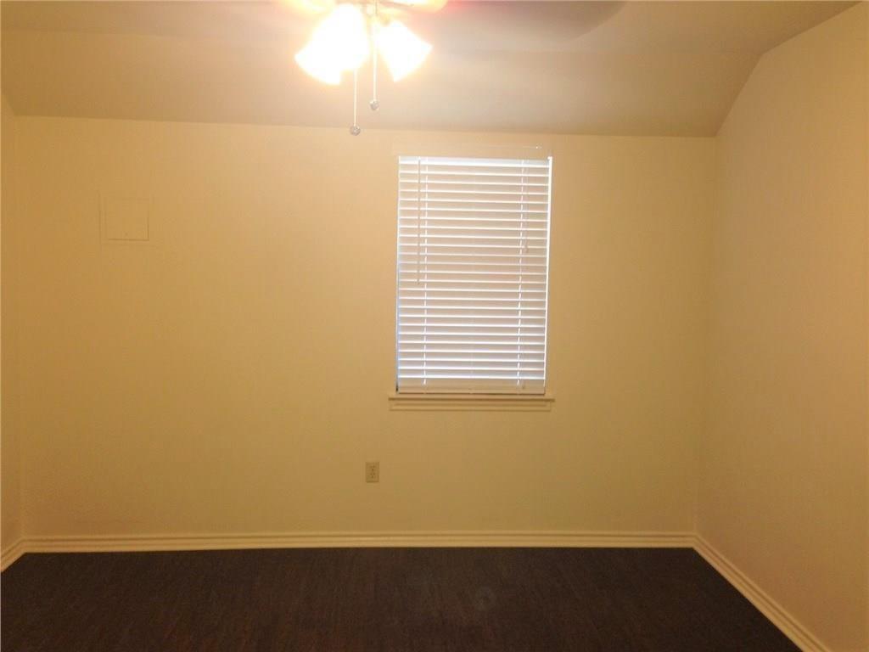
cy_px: 326
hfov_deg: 55.4
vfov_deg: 42.9
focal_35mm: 33
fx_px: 828
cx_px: 434
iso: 100
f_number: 2.4
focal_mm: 4.12
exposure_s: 1/20
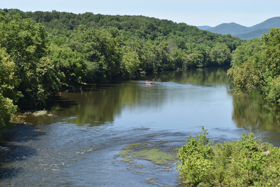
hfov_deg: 24.6
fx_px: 642
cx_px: 140
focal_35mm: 82
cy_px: 94
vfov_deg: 16.6
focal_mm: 55
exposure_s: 1/200
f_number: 7.1
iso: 100
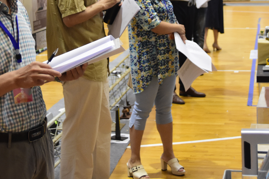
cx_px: 109
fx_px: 807
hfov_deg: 18.9
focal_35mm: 108
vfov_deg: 12.5
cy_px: -8
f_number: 2.8
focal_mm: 32
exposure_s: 1/200
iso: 1600
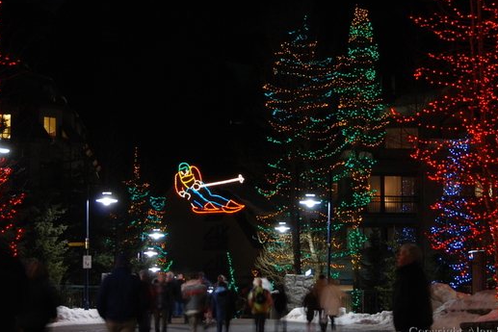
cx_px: 231
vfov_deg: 10.9
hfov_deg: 16.3
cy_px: 120
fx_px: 1743
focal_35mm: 126
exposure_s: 1/1.25
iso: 250
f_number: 5
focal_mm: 62
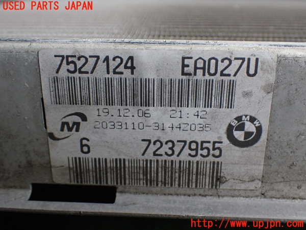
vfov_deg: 35.1
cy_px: 115
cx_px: 153
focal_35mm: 41
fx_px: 362
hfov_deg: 45.8
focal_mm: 7.31
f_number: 2.8
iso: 320
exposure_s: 1/160
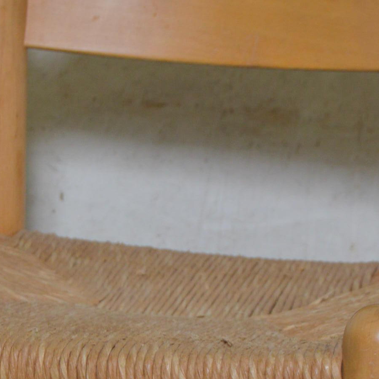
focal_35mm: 191
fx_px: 2371
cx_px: 135
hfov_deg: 9.1
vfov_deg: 9.1
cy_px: 390
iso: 400
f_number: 5.6
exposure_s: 1/60
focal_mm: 45
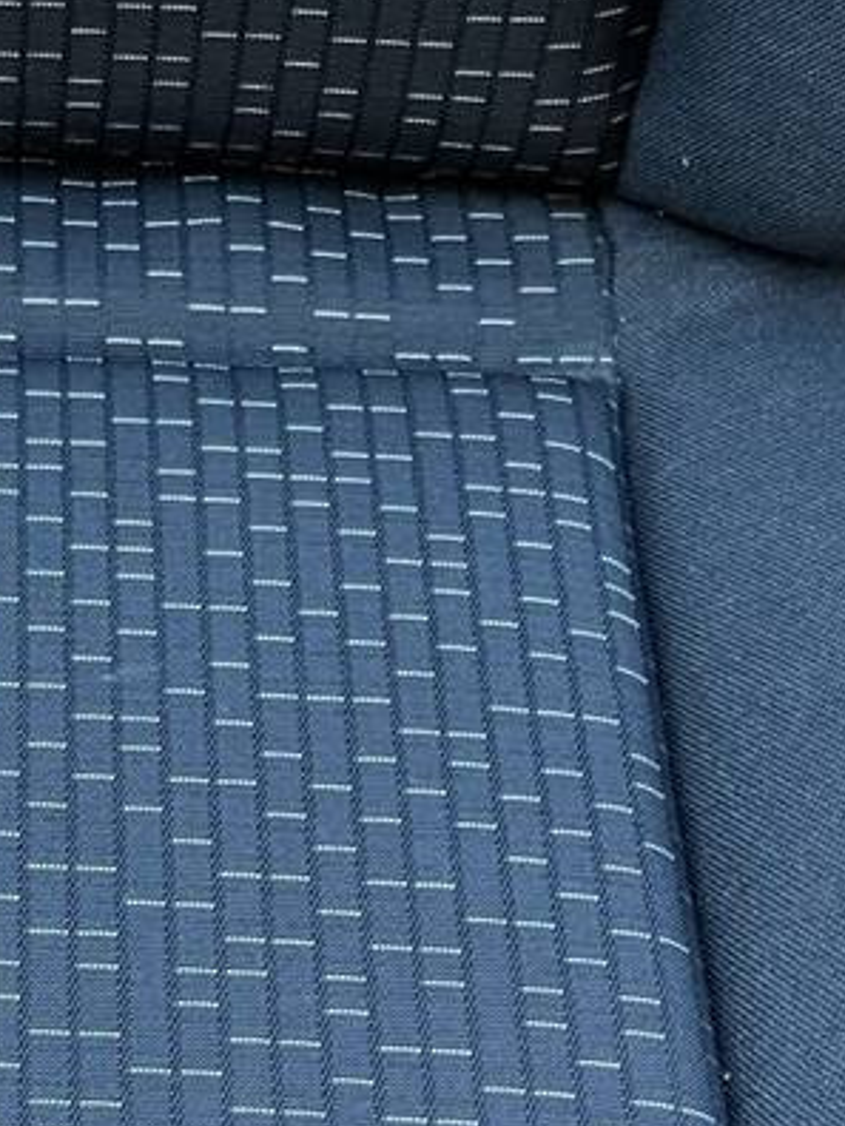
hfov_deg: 13.8
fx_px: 3417
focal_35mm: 105
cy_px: 1117
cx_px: -111
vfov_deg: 18.3
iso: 125
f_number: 1.6
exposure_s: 1/121
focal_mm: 5.1
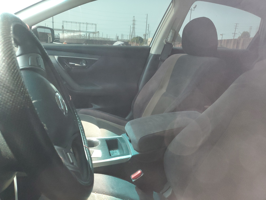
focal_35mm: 26
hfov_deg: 67.3
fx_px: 200
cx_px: 133
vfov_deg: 53.1
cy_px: 100
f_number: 1.5
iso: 292
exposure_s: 1/30
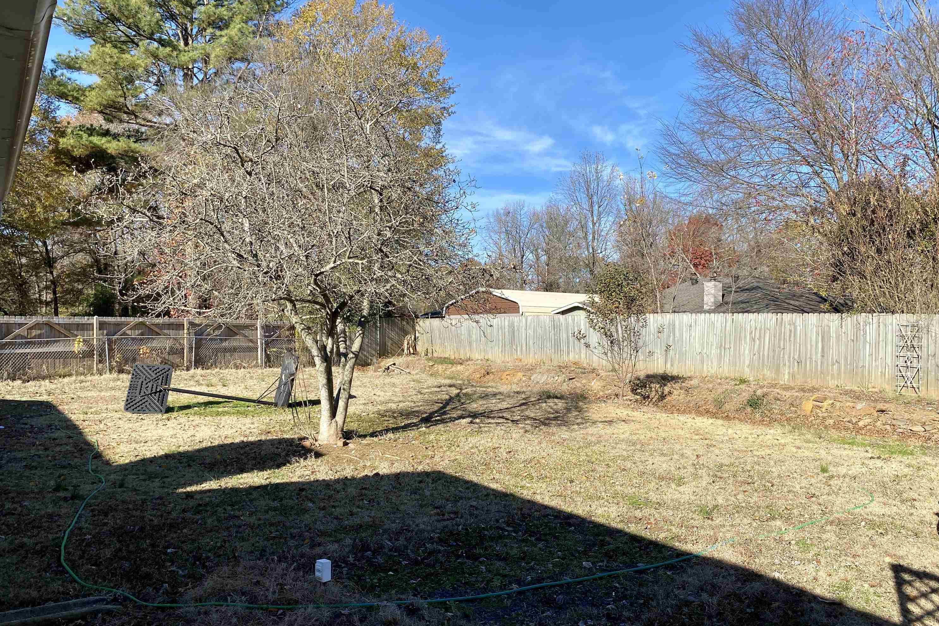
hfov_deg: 65.5
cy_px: 323
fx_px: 730
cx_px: 481
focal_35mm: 28
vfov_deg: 46.4
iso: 32
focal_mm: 4.25
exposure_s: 1/2028
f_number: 1.8
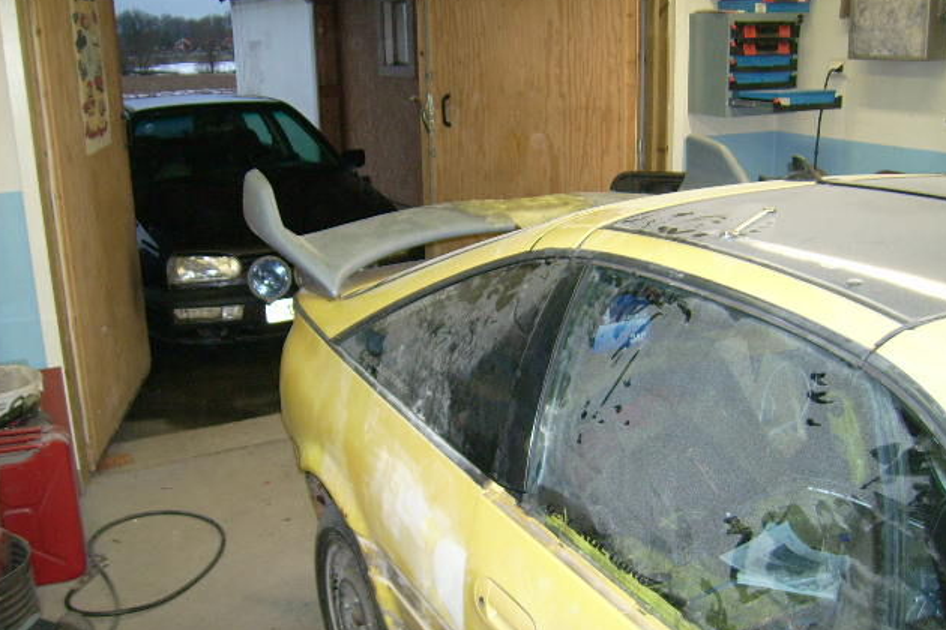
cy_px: 338
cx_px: 473
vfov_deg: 35.9
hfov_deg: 51.9
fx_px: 972
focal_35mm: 37
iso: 100
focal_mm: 5.95
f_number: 2.8
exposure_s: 1/60
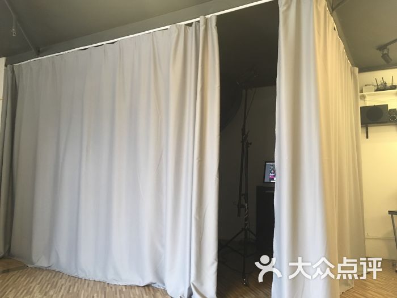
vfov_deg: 48.2
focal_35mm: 29
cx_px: 198
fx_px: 333
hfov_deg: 61.7
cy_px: 149
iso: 160
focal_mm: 4.15
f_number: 2.2
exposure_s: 1/33
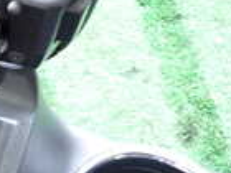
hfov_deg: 15.7
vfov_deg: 13.8
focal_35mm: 107
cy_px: 114
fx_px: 714
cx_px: -188
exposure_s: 1/30
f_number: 2
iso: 400
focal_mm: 4.5
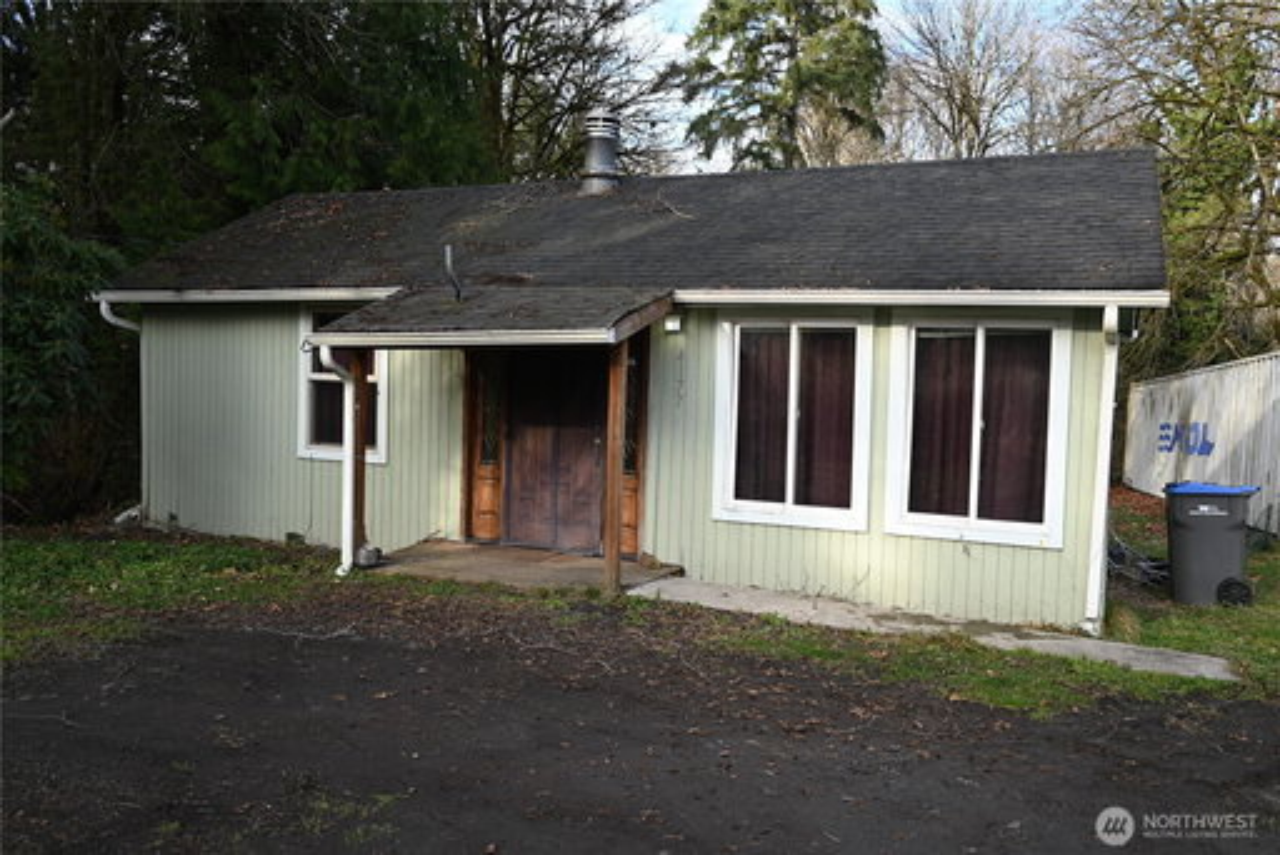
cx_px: 640
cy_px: 428
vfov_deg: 44.3
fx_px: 1049
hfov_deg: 62.8
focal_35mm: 30
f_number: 5
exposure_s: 1/250
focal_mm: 29.5
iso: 200
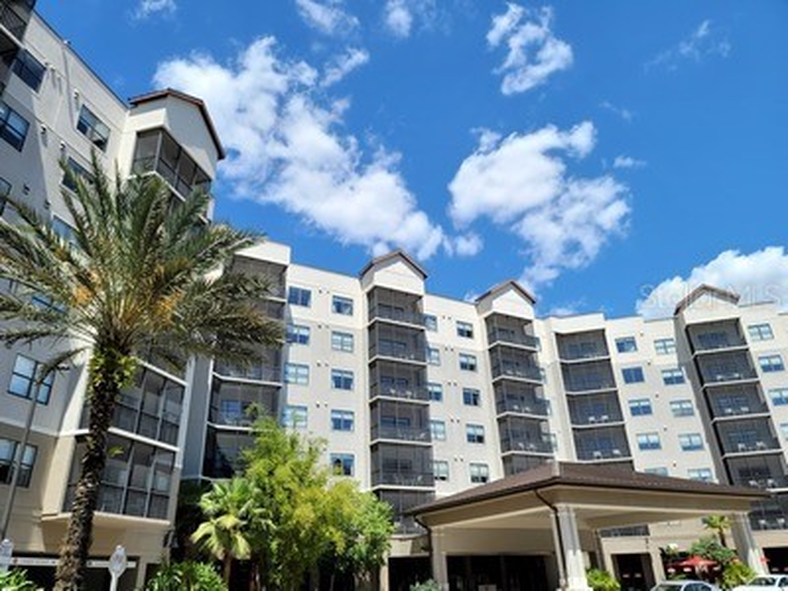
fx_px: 569
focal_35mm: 25
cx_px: 394
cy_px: 296
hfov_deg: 69.4
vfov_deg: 54.9
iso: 20
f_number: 1.8
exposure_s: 1/726
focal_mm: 7
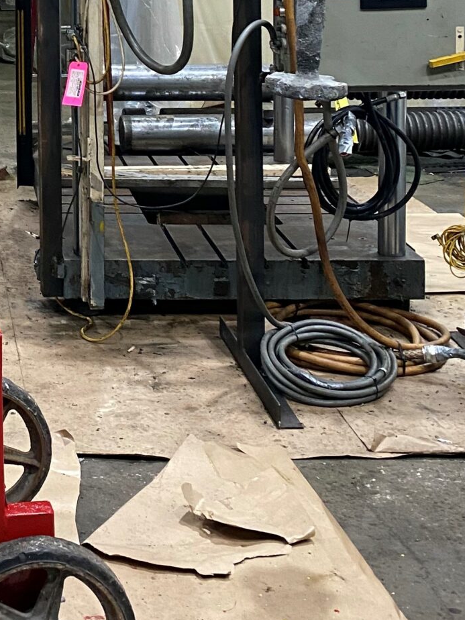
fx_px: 1290
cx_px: -89
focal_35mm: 72
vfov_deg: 25.2
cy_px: -48
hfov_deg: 19.3
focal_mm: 4.25
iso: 160
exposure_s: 1/60
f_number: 1.8
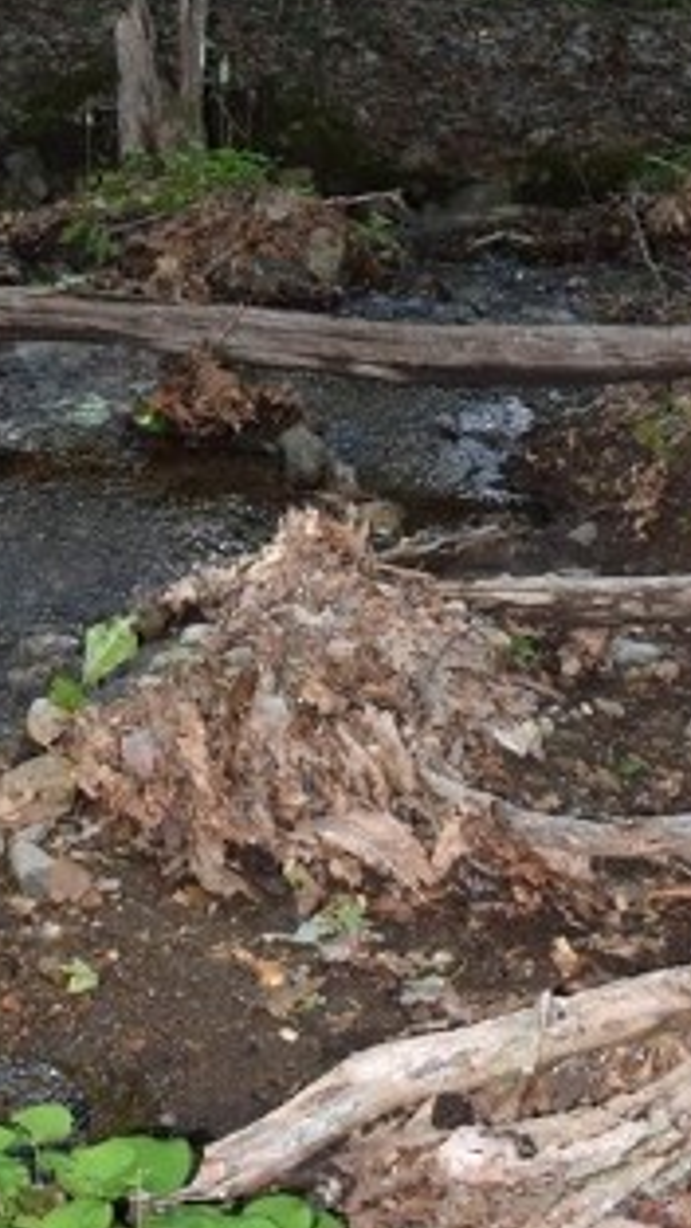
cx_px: 63
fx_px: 2509
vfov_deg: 26.1
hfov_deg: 15.5
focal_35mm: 77
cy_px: 8
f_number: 3.5
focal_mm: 20
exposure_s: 1/125
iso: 800
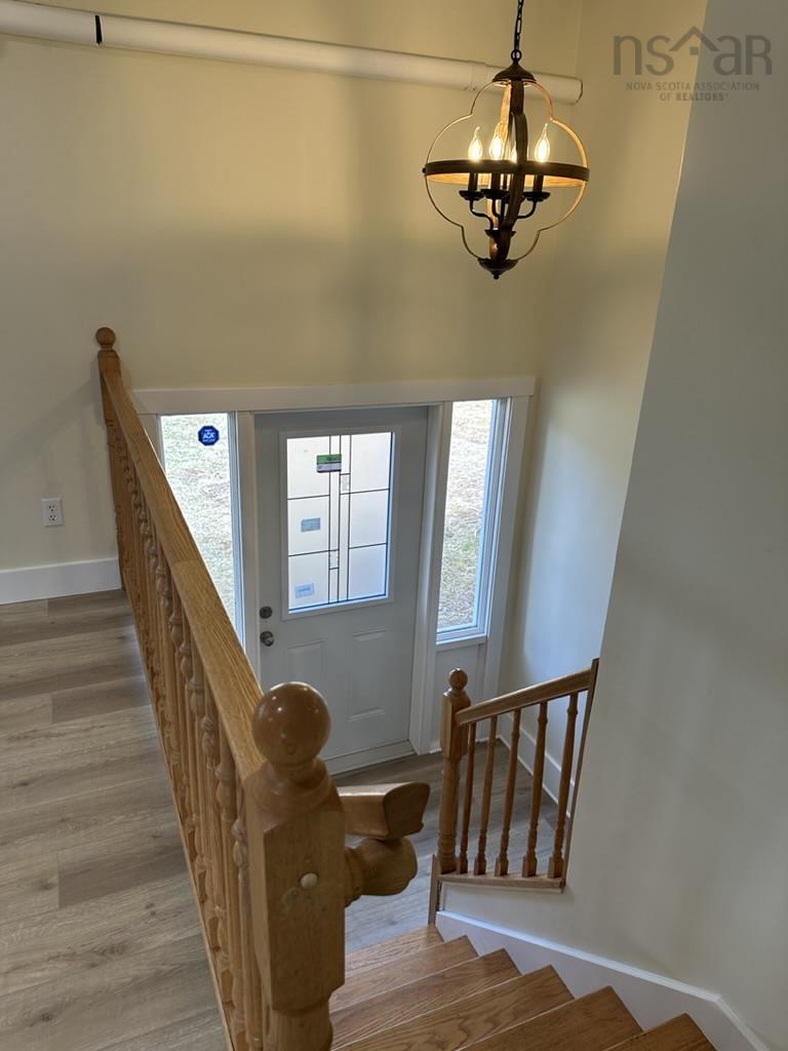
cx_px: 394
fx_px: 728
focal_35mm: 24
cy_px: 526
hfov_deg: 56.8
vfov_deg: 71.6
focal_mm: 6.86
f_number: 1.78
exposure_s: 1/170
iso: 80
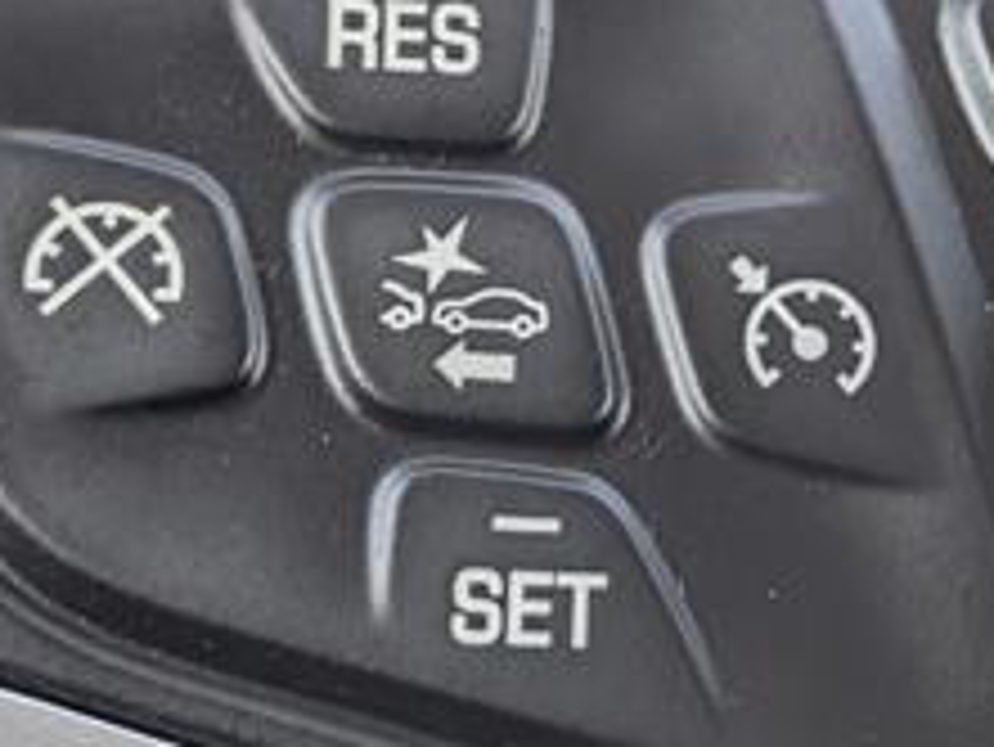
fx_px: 4080
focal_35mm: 142
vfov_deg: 10.5
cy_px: 279
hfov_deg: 13.9
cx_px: 697
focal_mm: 6.9
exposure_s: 1/556
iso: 389
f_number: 1.68
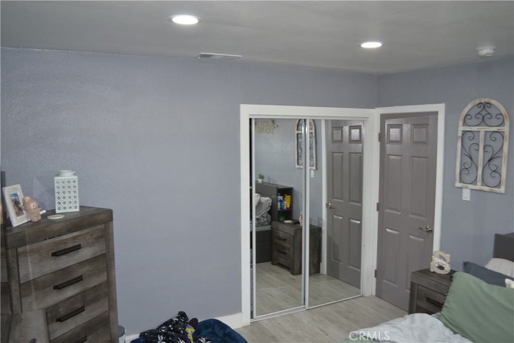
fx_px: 386
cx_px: 257
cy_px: 172
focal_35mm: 27
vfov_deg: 47.9
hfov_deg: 67.4
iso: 250
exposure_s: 1/30
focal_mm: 18
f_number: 3.5
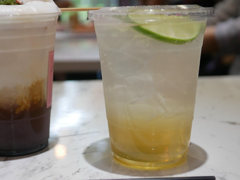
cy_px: 82
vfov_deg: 24.4
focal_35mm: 60
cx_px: 78
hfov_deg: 31.9
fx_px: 416
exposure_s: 1/250
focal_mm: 20
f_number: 2.5
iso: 200
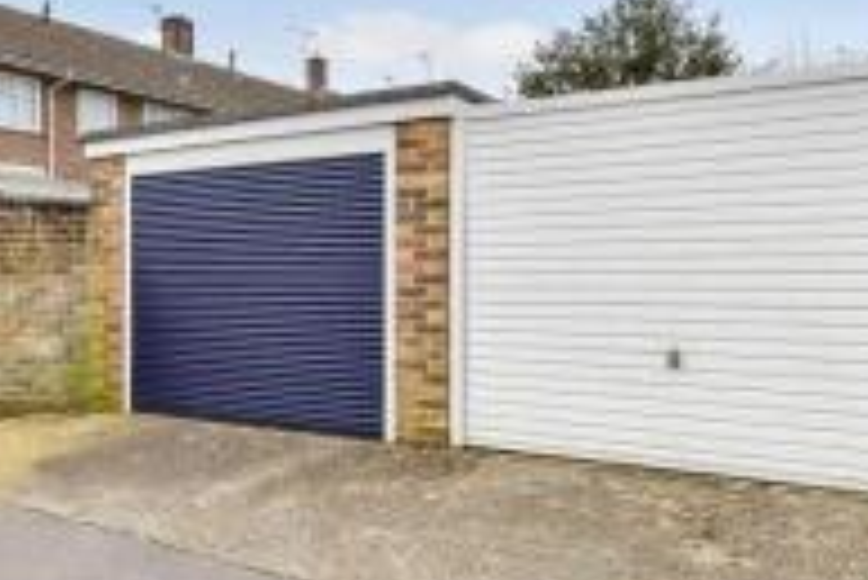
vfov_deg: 36.0
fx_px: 893
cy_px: 286
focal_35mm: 37
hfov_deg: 47.9
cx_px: 130
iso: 400
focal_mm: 10
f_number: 8
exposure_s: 1/320
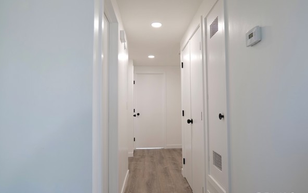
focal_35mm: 22
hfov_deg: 79.6
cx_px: 158
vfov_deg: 55.1
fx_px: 185
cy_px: 94
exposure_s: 1/40
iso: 160
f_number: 3.5
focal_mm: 20
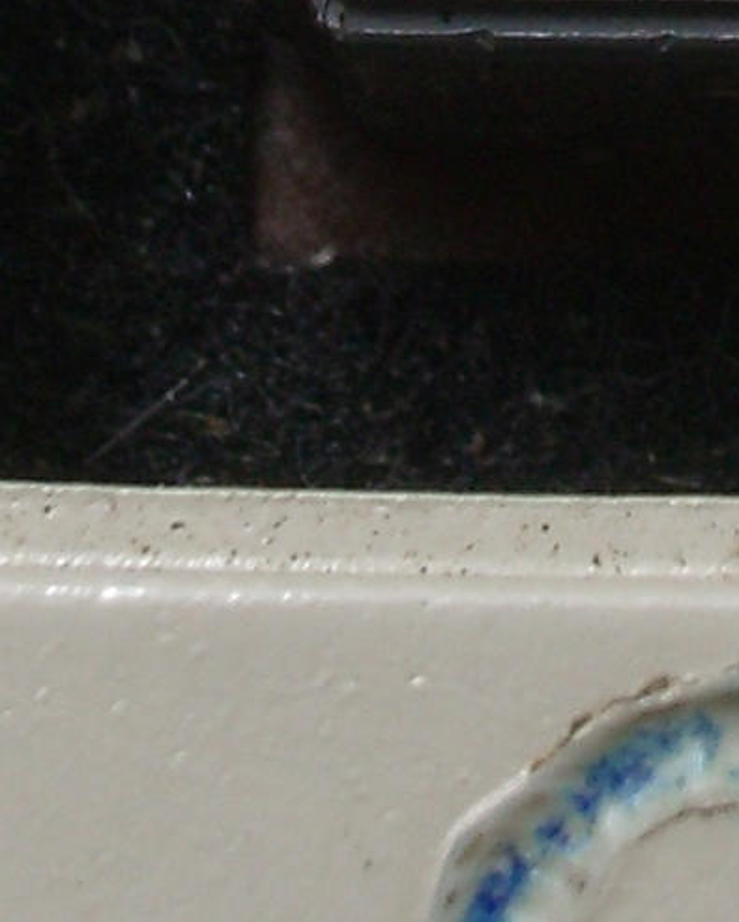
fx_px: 8577
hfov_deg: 4.9
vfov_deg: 6.1
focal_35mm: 314
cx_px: 913
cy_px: -436
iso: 80
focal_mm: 10.2
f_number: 5.6
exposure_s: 1/250
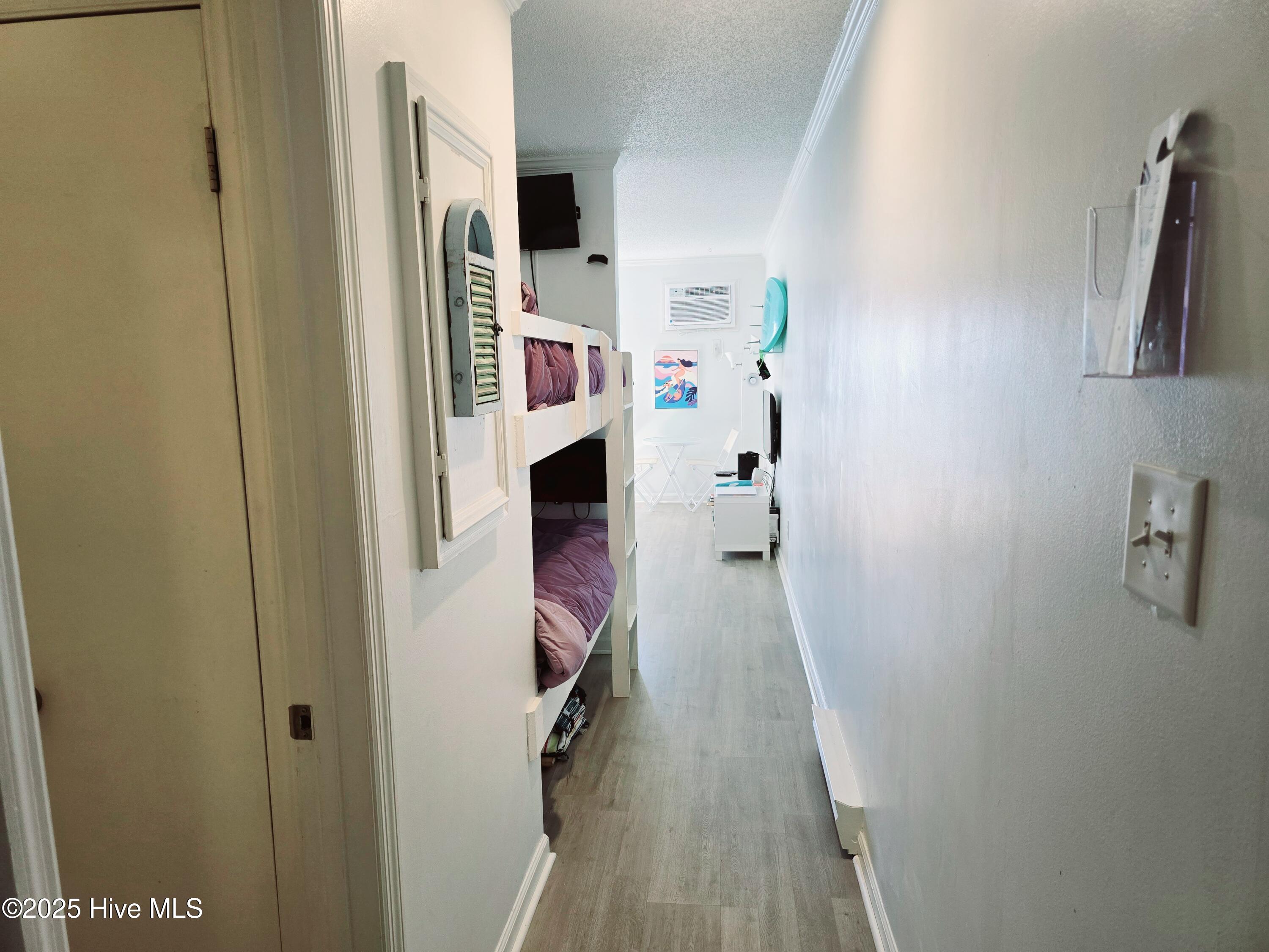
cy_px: 476
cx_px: 634
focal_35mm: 23
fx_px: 843
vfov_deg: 58.9
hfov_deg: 73.9
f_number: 1.7
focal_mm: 6.3
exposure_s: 1/120
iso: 125
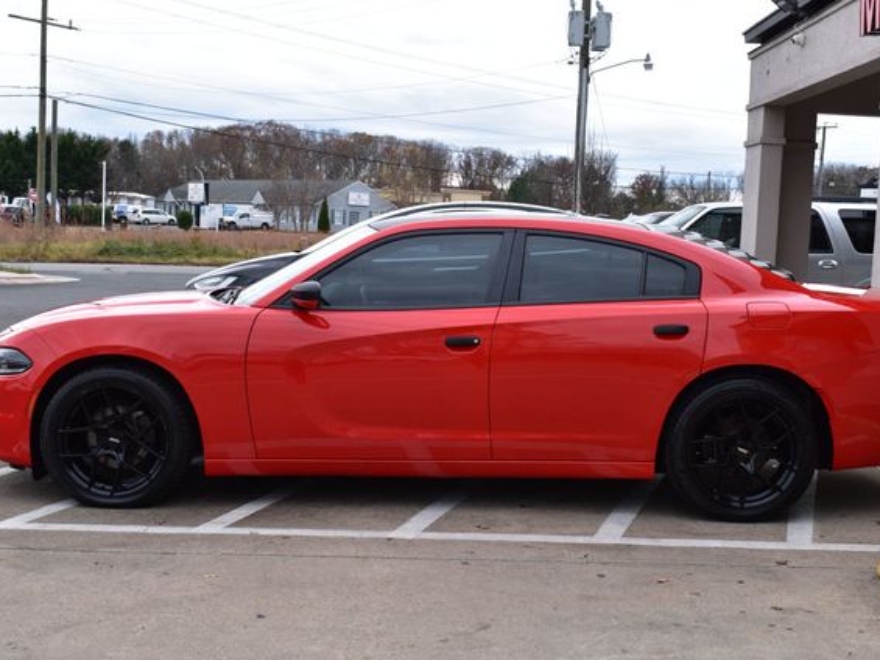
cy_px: 330
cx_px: 447
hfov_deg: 38.9
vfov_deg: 29.7
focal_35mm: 49
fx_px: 1246
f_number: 10
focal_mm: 30
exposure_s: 1/200
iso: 400
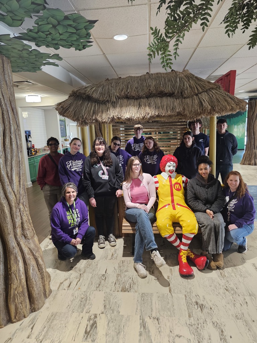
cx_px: 128
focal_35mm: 23
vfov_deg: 73.9
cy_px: 172
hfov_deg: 58.9
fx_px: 228
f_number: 1.7
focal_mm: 6.3
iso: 640
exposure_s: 1/120
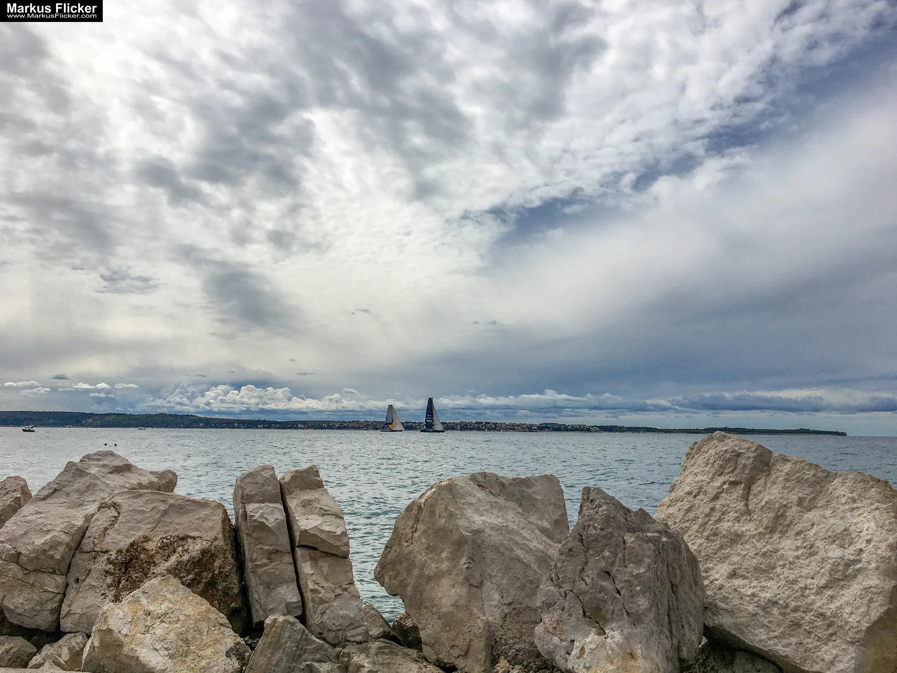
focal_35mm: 29
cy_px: 336
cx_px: 448
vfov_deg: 48.2
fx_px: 751
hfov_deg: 61.7
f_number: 2.2
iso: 25
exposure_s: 1/5500
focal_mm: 4.15
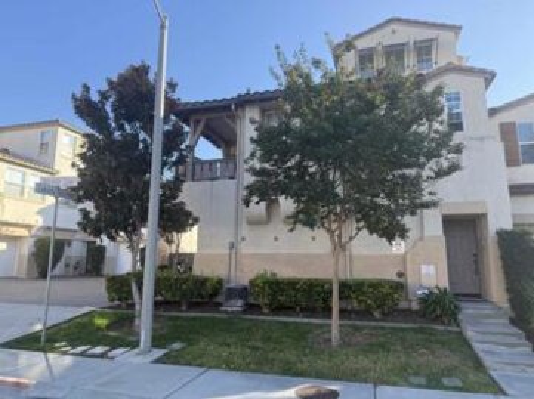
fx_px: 370
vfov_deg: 56.7
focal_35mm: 24
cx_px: 267
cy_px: 200
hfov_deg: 71.6
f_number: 1.78
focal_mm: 6.76
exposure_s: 1/1522
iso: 100
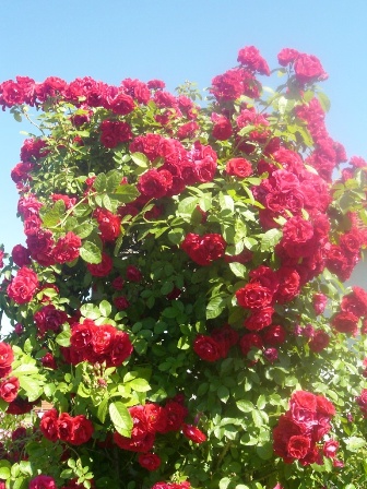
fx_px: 537
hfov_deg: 37.7
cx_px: 184
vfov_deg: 49.0
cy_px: 244
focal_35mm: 38
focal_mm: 6.3
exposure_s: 1/200
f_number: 4.4
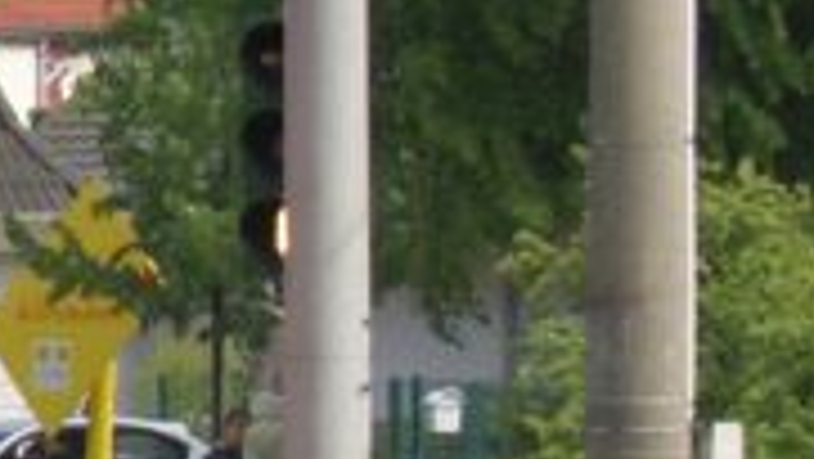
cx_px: -2006
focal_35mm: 837
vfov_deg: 1.5
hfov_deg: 2.5
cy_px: 124
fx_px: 18068
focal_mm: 75
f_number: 10
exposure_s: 1/200
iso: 200
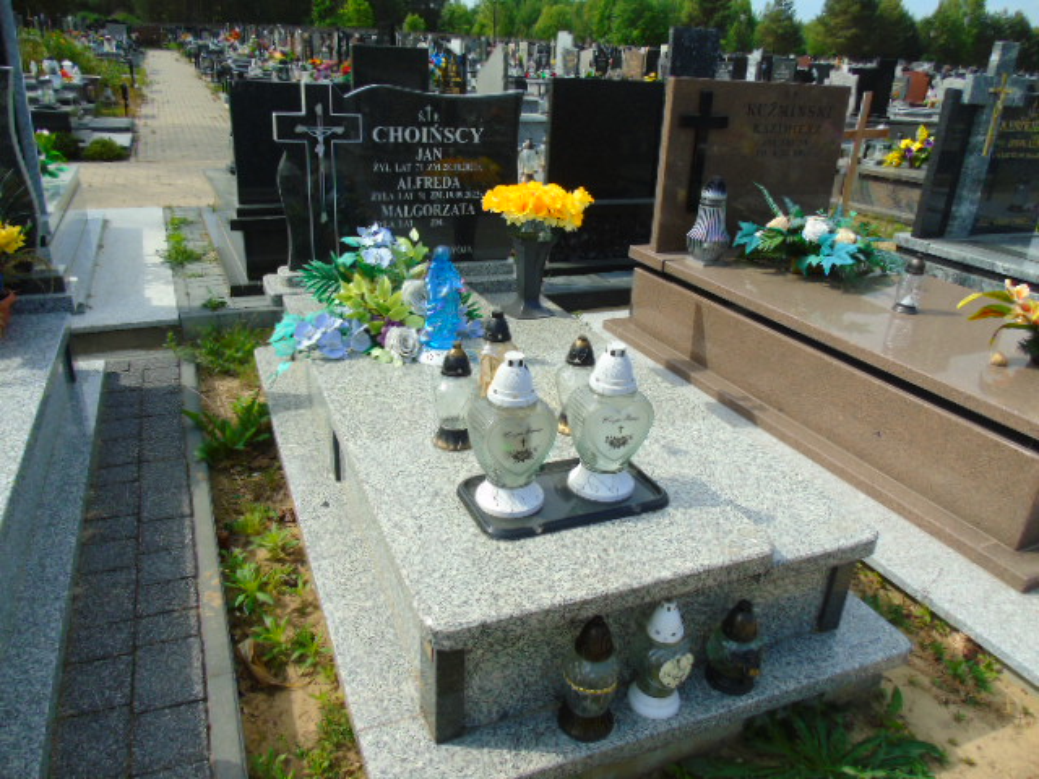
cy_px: 390
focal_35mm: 25
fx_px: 750
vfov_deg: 54.9
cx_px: 520
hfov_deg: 69.4
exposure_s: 1/1000
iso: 80
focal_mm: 4.4
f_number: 3.4
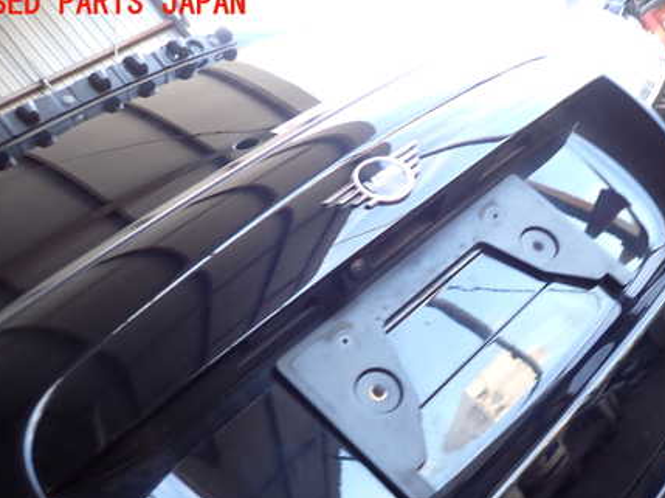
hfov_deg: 51.9
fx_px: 672
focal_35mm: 35
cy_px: 334
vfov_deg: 40.1
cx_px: 429
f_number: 2
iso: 160
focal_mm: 4.5
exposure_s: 1/60
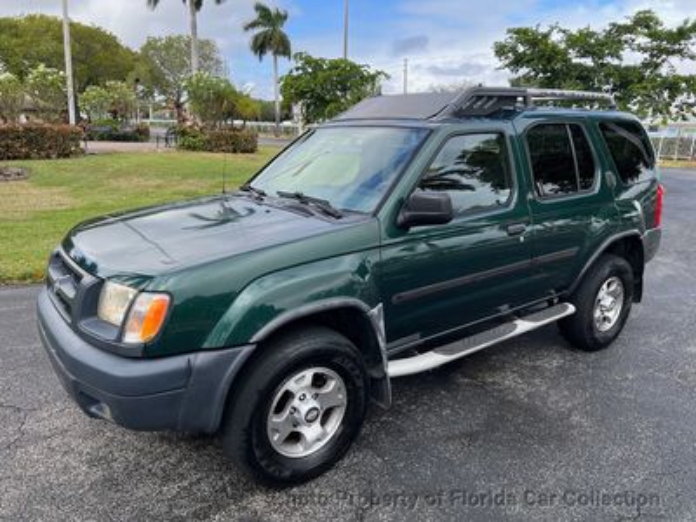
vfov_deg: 53.1
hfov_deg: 67.3
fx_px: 523
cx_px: 348
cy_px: 261
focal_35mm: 26
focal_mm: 5.7
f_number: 1.5
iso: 50
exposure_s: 1/1135
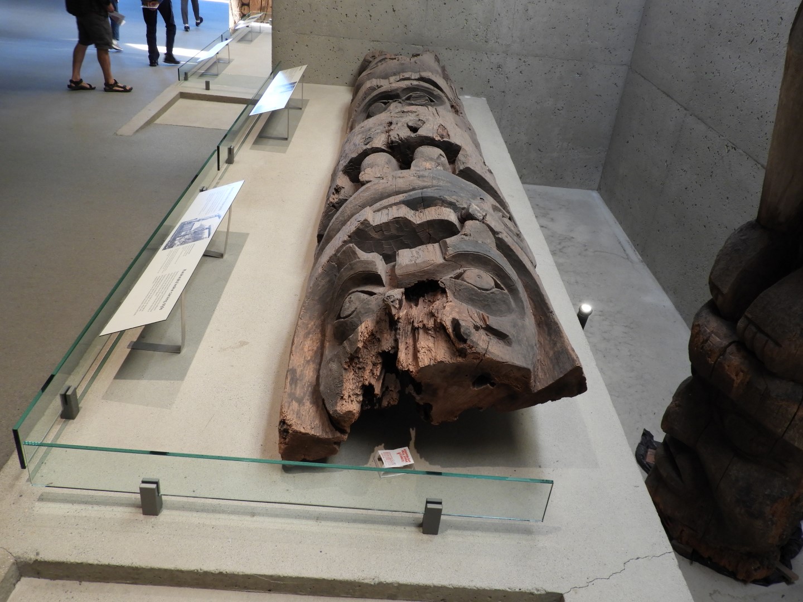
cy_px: 301
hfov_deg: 60.0
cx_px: 402
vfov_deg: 46.8
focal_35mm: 30
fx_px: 696
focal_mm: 5.4
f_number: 3.5
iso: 200
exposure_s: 1/30
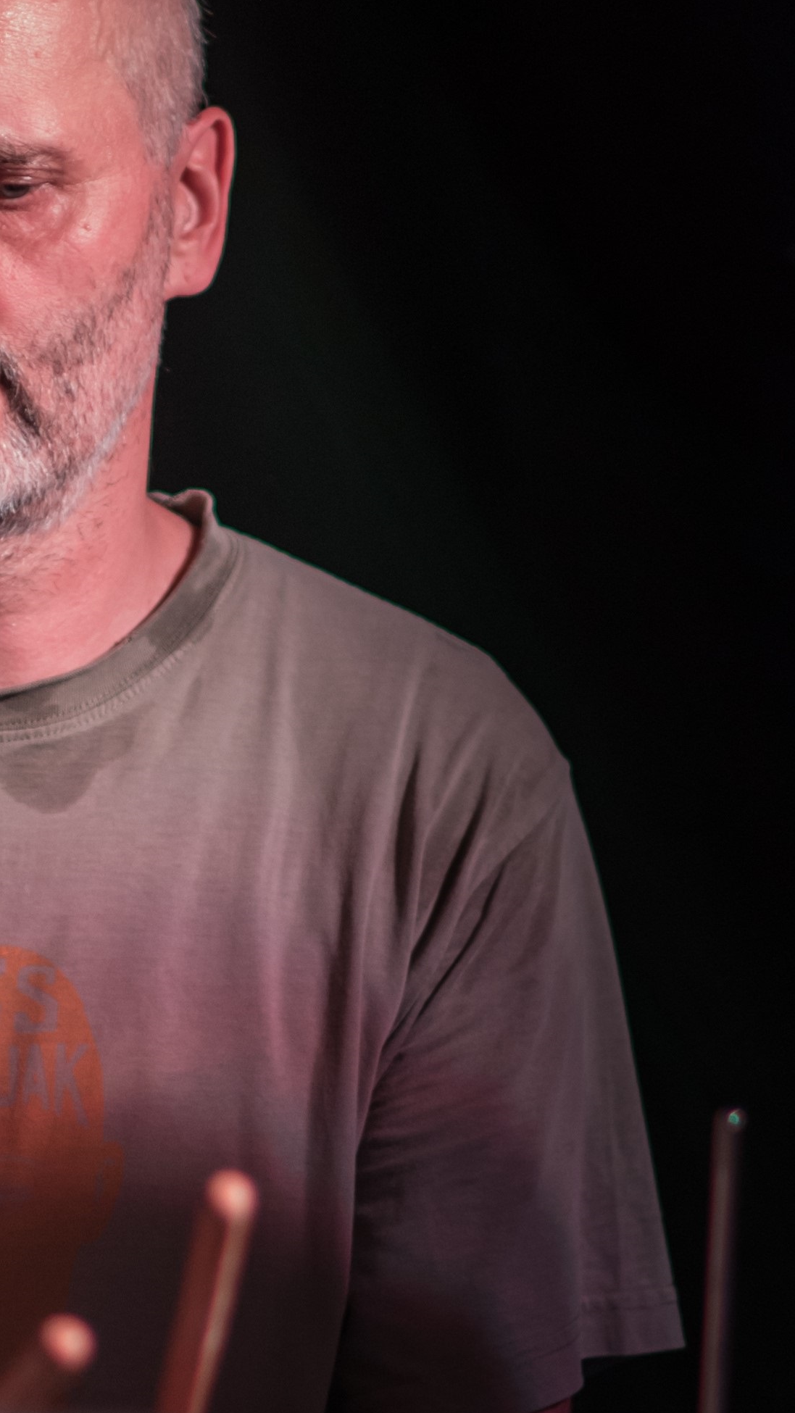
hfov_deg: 4.4
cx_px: 53
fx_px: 10305
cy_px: 740
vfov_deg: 7.8
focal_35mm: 275
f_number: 1.4
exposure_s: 1/320
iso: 800
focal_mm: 85
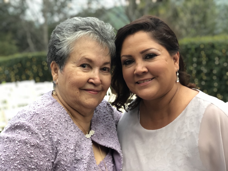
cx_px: 114
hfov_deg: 36.8
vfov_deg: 28.0
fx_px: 342
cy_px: 86
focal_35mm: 52
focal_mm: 6
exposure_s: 1/30
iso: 125
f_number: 2.4
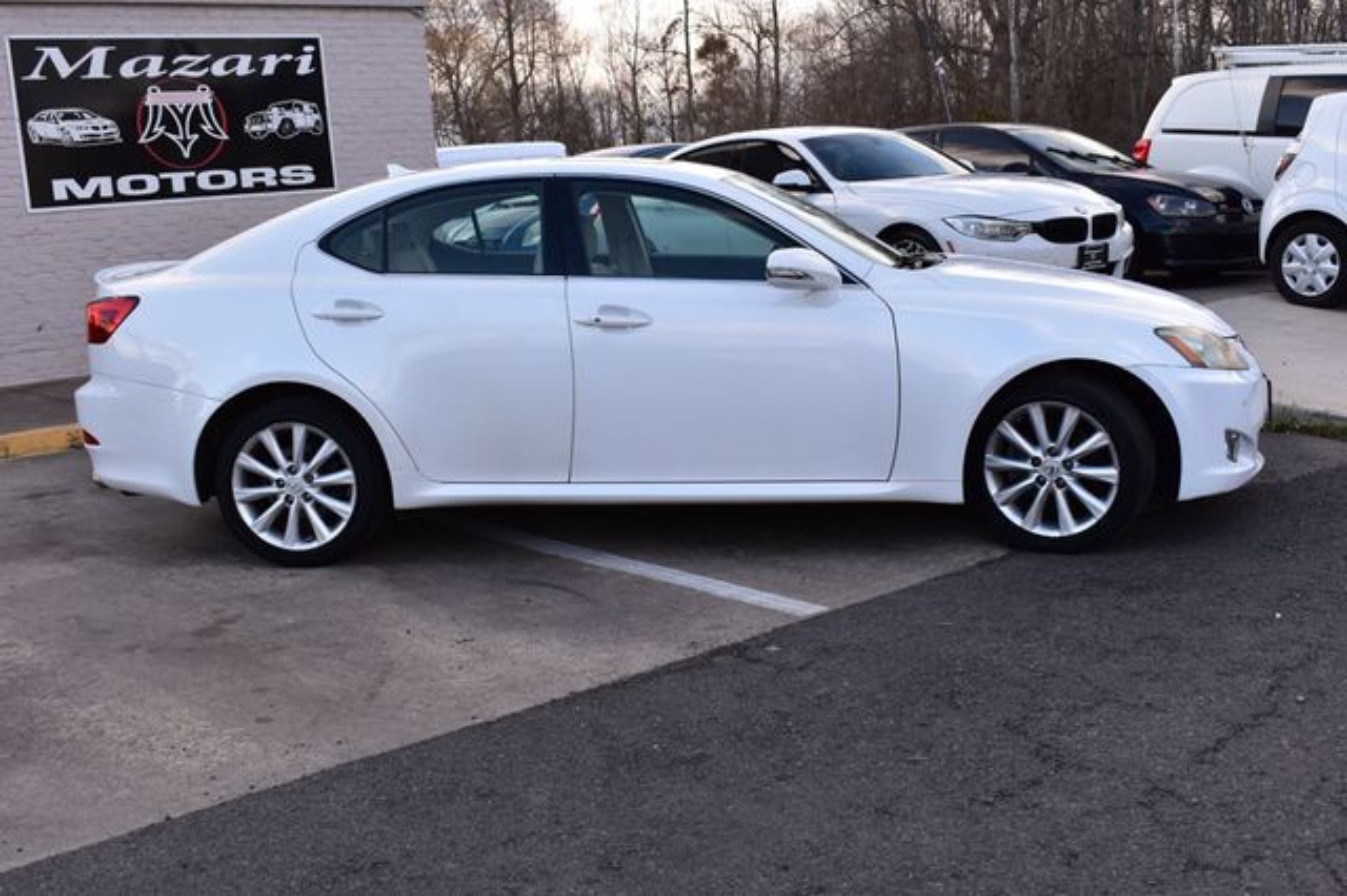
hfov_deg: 47.9
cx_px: 674
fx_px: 1515
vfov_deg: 33.0
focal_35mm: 40
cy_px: 448
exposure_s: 1/125
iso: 400
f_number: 9
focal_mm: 27
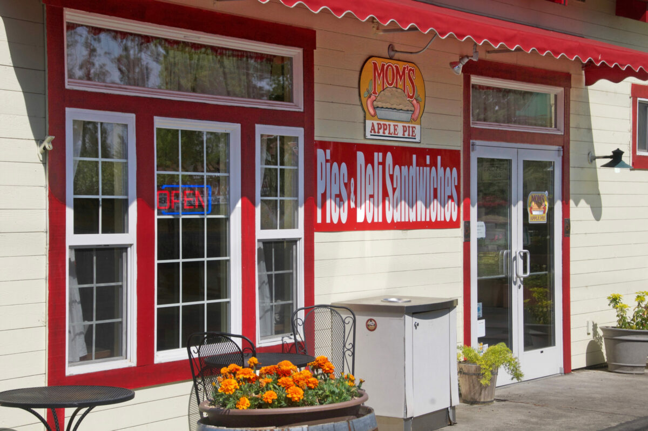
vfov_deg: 16.5
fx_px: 1483
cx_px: 324
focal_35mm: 82
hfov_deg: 24.6
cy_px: 216
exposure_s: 1/640
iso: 320
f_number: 13
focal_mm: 55
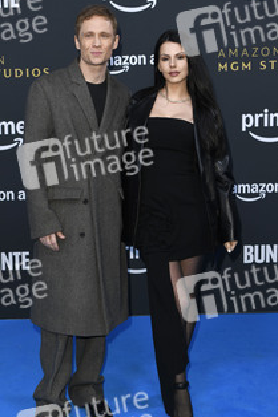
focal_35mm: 51
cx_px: 124
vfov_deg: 38.9
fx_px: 591
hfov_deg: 26.4
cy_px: 224
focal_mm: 40
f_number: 4
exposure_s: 1/640
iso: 400
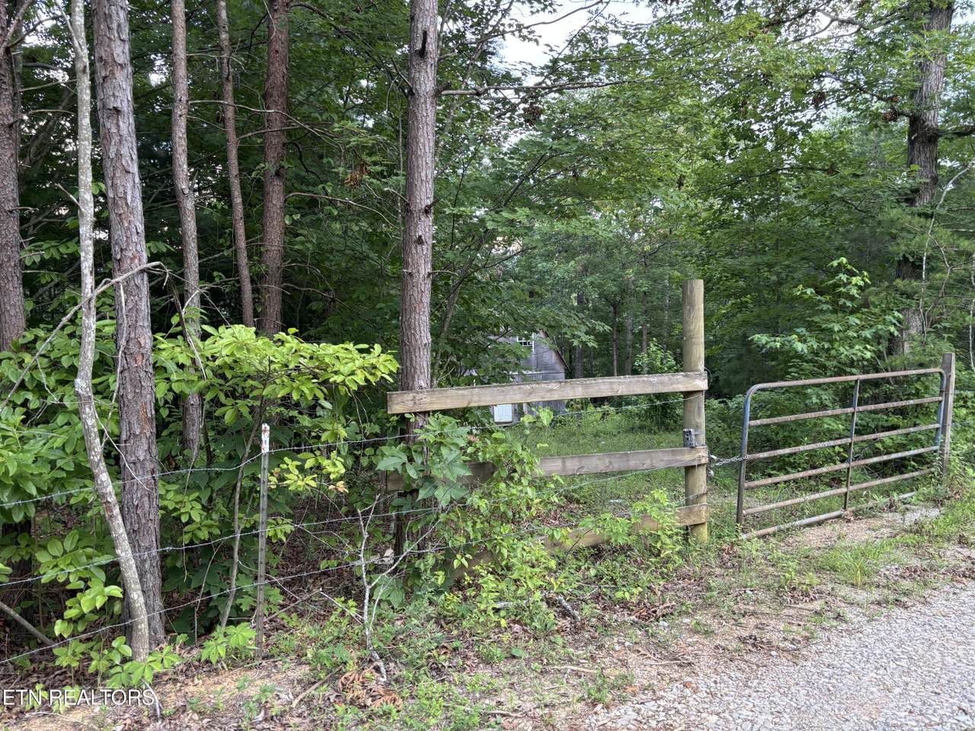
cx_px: 488
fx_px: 732
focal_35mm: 26
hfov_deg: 67.3
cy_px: 366
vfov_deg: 53.1
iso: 125
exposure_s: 1/110
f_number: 1.6
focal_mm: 5.96
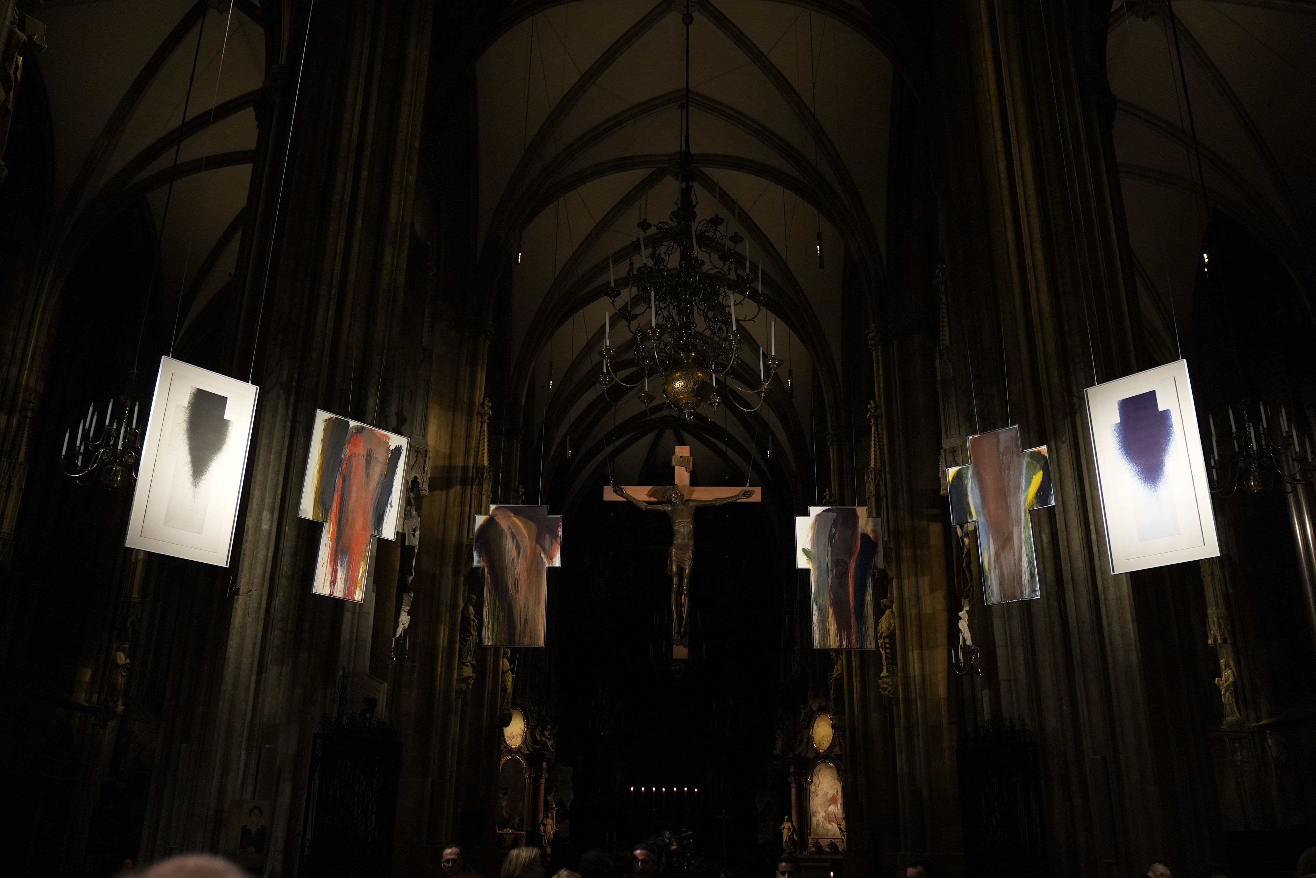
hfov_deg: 61.9
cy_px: 439
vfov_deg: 43.6
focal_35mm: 30
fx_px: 1097
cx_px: 658
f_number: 2.8
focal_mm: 30
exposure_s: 1/125
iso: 2500
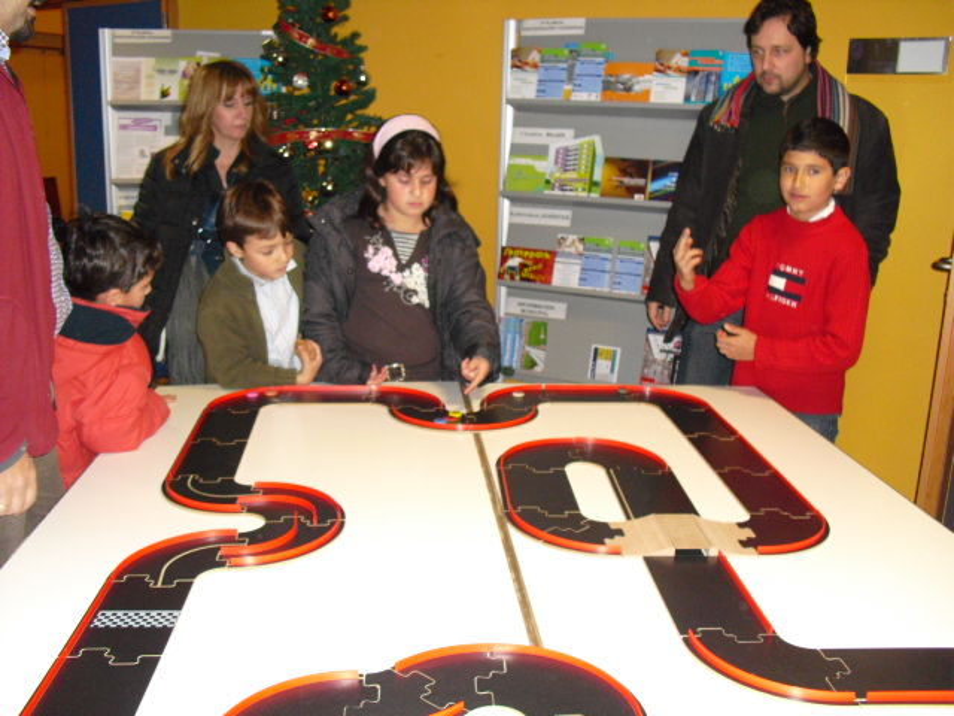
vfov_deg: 39.7
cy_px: 358
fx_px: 992
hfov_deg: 51.4
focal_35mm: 36
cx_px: 477
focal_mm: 6.3
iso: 400
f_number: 3.1
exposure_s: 1/60
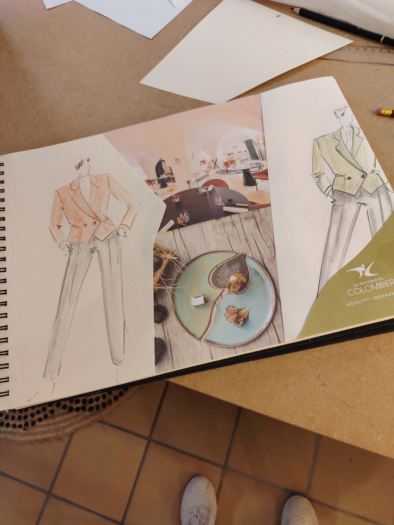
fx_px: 364
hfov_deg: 56.8
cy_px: 262
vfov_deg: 71.6
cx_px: 197
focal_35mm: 24
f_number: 1.75
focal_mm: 5.25
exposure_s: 1/33.3
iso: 747
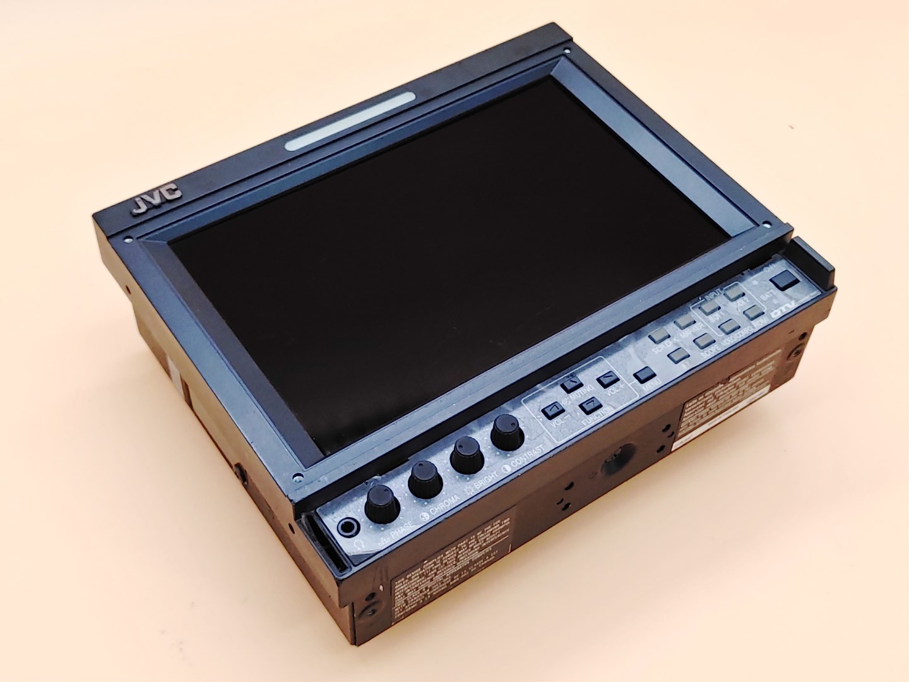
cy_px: 341
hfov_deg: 42.9
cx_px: 454
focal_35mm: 44
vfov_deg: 32.9
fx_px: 1155
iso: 100
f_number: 1.8
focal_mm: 4.36
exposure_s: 1/120
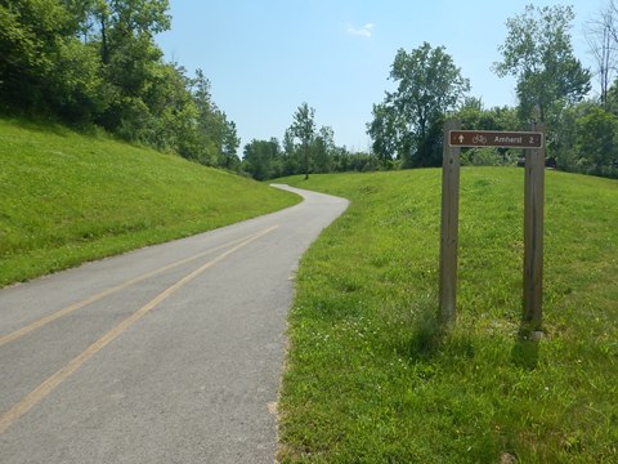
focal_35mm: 24
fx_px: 428
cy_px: 232
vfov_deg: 56.8
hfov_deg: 71.6
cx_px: 309
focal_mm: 4.3
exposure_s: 1/1250
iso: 125
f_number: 4.1
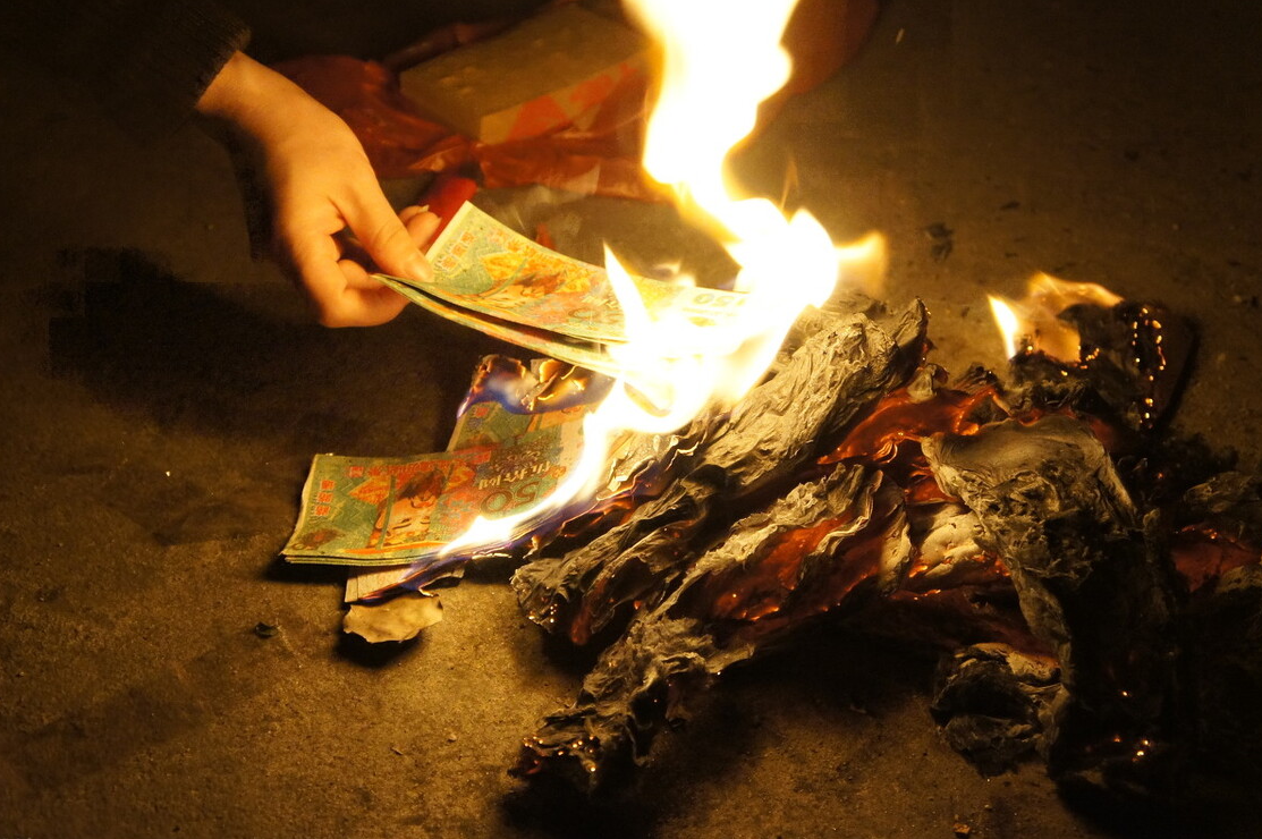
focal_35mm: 55
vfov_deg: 24.6
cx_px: 596
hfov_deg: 36.3
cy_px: 424
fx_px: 1926
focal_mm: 34
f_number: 4.5
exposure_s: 1/125
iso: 6400
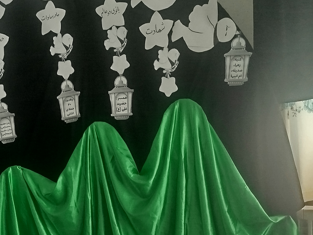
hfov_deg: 31.7
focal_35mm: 61
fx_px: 551
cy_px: 269
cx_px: 139
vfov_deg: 22.4
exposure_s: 1/60
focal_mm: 5.31
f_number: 1.7
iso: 50
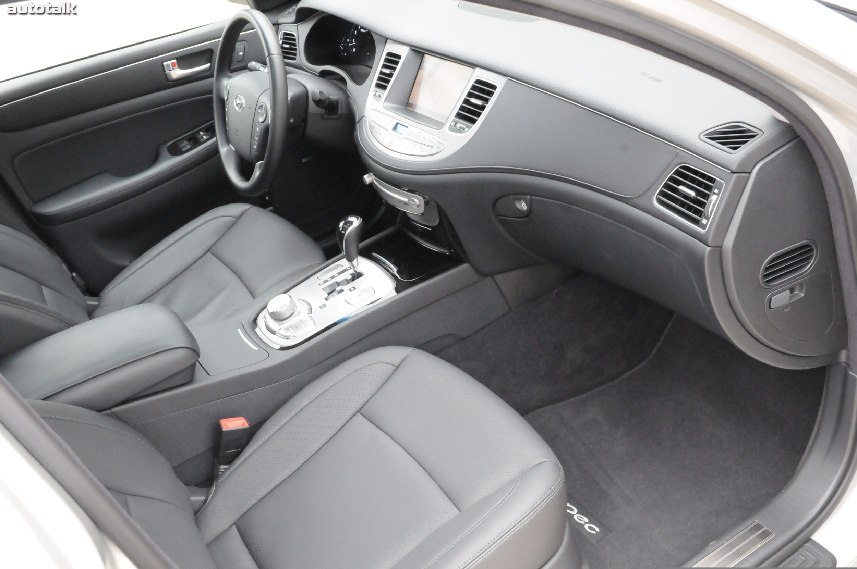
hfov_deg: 53.2
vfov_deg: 36.8
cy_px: 284
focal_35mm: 36
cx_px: 428
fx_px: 856
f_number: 10
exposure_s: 1/30
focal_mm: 24
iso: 2800
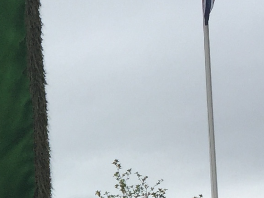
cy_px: 249
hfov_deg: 11.0
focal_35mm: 165
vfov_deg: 8.9
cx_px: -255
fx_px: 1258
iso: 32
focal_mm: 4.15
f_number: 2.2
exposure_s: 1/1883
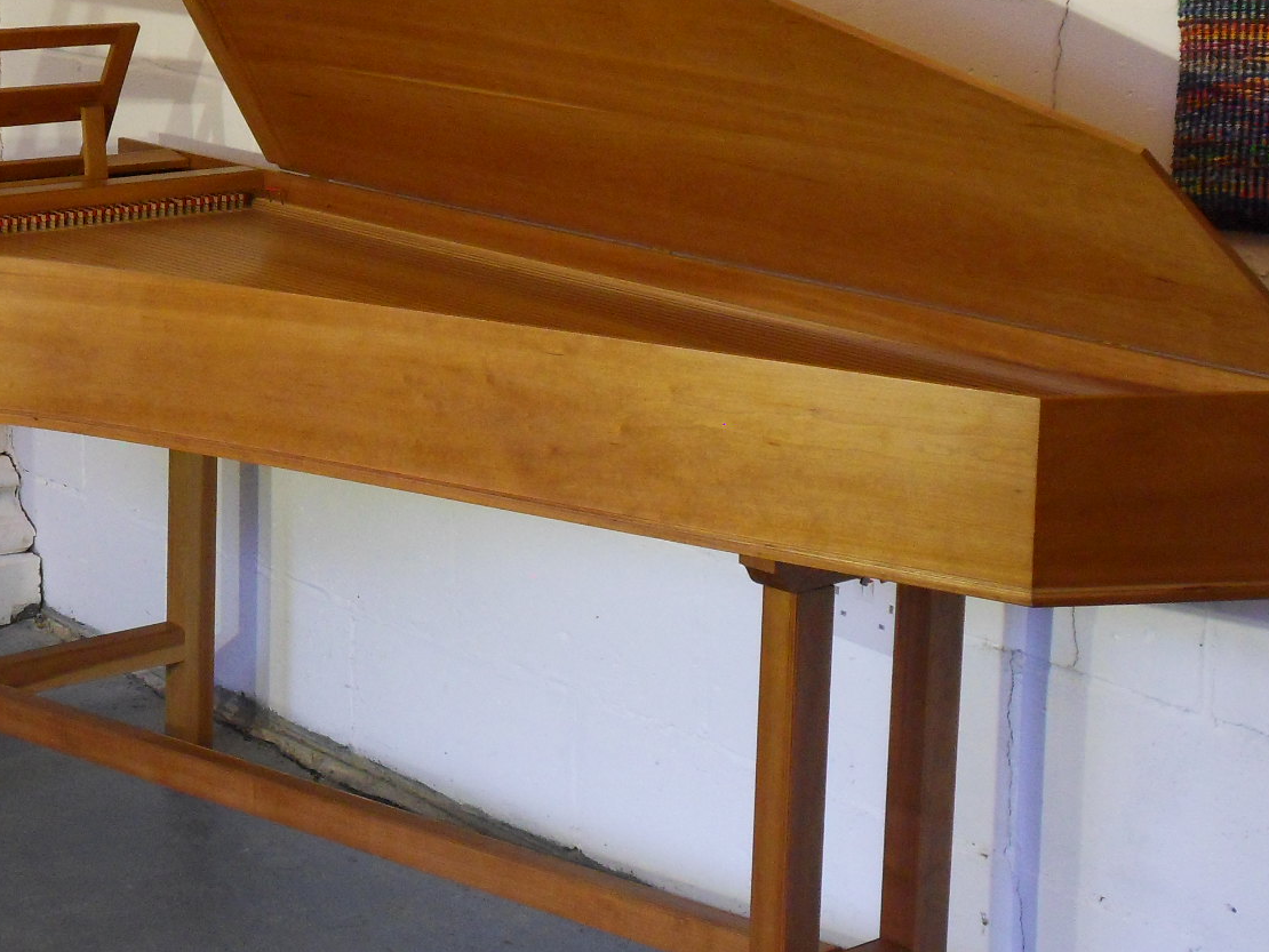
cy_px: 313
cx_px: 298
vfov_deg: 17.7
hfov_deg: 23.3
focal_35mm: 83
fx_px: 3043
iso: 240
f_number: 4.2
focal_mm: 7.9
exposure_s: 1/45
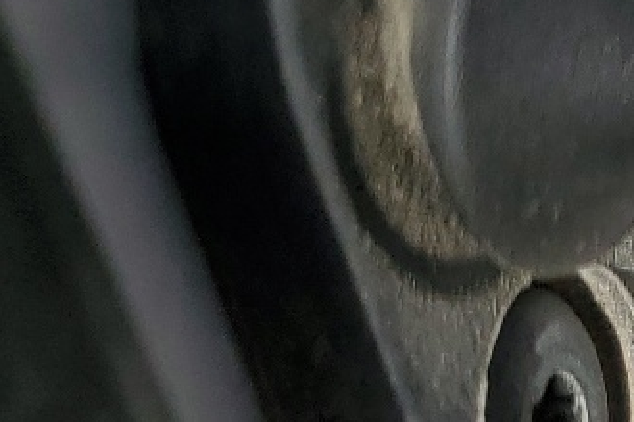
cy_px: 232
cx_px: 1502
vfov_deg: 10.5
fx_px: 2307
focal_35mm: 131
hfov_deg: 12.4
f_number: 1.5
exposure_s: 1/3333
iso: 50
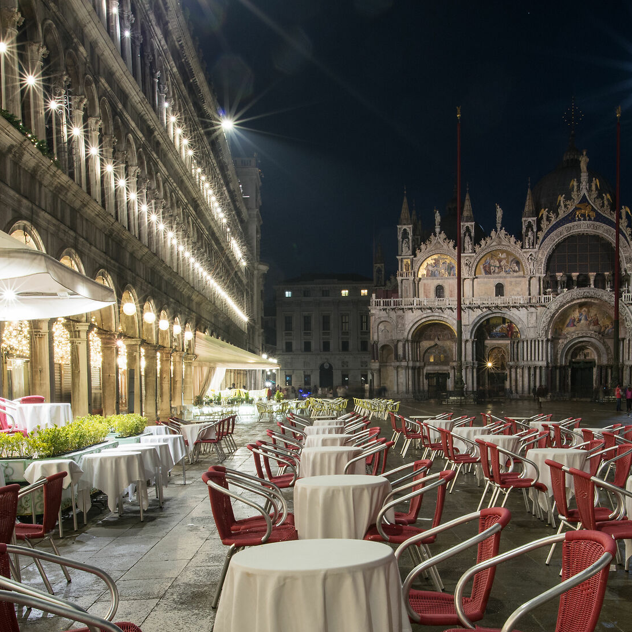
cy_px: 445
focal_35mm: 37
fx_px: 764
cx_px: 374
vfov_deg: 44.0
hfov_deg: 44.7
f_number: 16
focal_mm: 20
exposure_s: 5
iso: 500
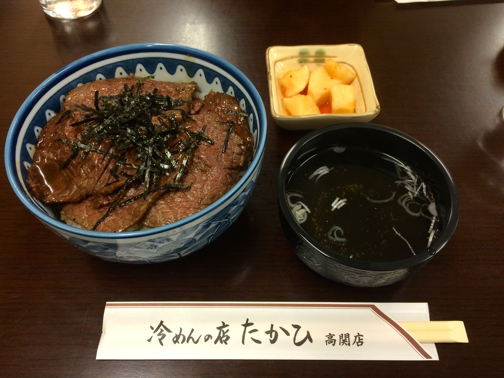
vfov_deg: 48.2
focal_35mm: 29
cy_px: 189
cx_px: 252
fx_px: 422
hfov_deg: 61.7
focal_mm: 4.15
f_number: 2.2
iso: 80
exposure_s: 1/33
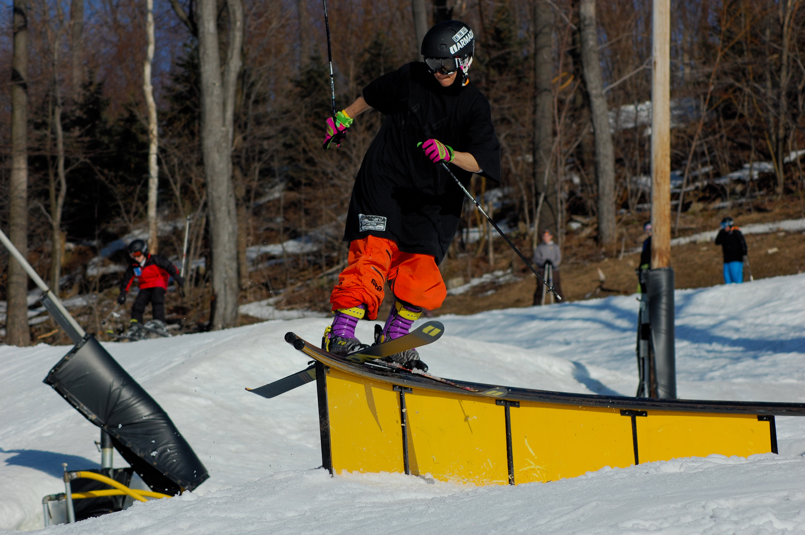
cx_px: 402
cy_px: 268
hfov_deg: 12.5
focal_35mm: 165
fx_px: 3686
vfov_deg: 8.3
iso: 200
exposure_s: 1/1250
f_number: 6.3
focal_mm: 110
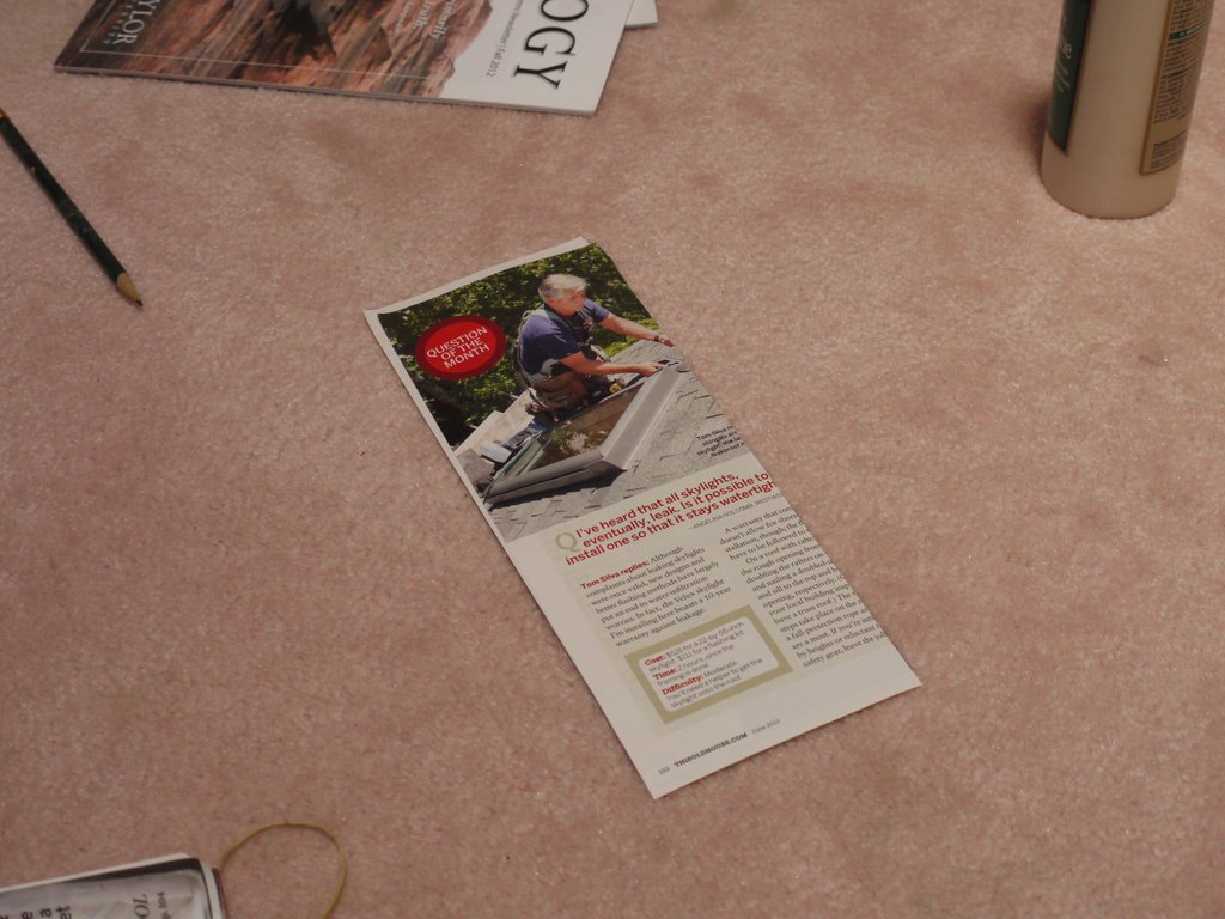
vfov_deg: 28.0
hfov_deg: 36.8
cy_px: 460
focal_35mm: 52
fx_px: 1840
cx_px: 612
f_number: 5
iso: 800
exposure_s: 1/125
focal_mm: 26
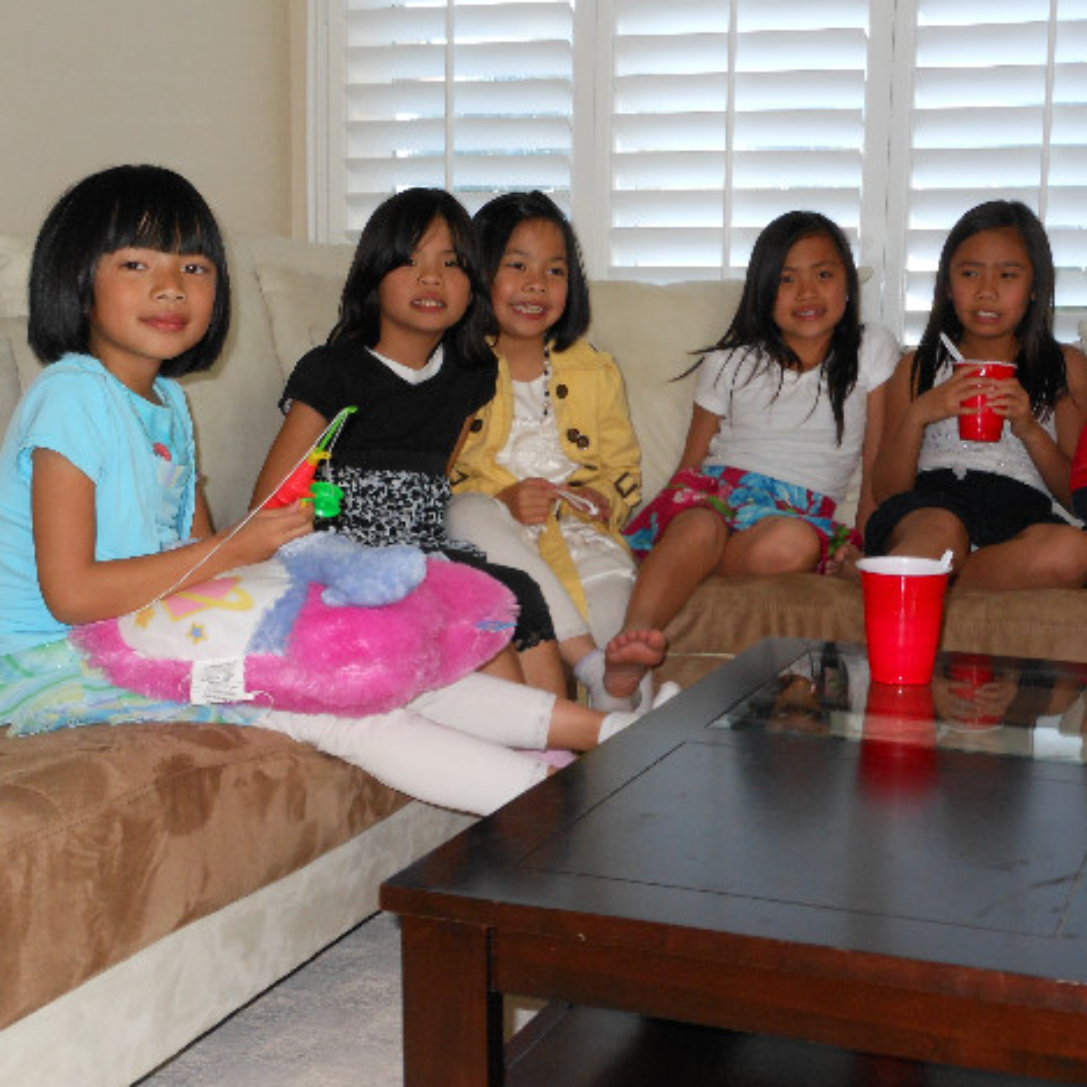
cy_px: 545
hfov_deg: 35.8
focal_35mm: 47
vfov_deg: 36.1
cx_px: 686
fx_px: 1670
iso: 250
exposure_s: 1/30
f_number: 4.3
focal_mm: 6.9
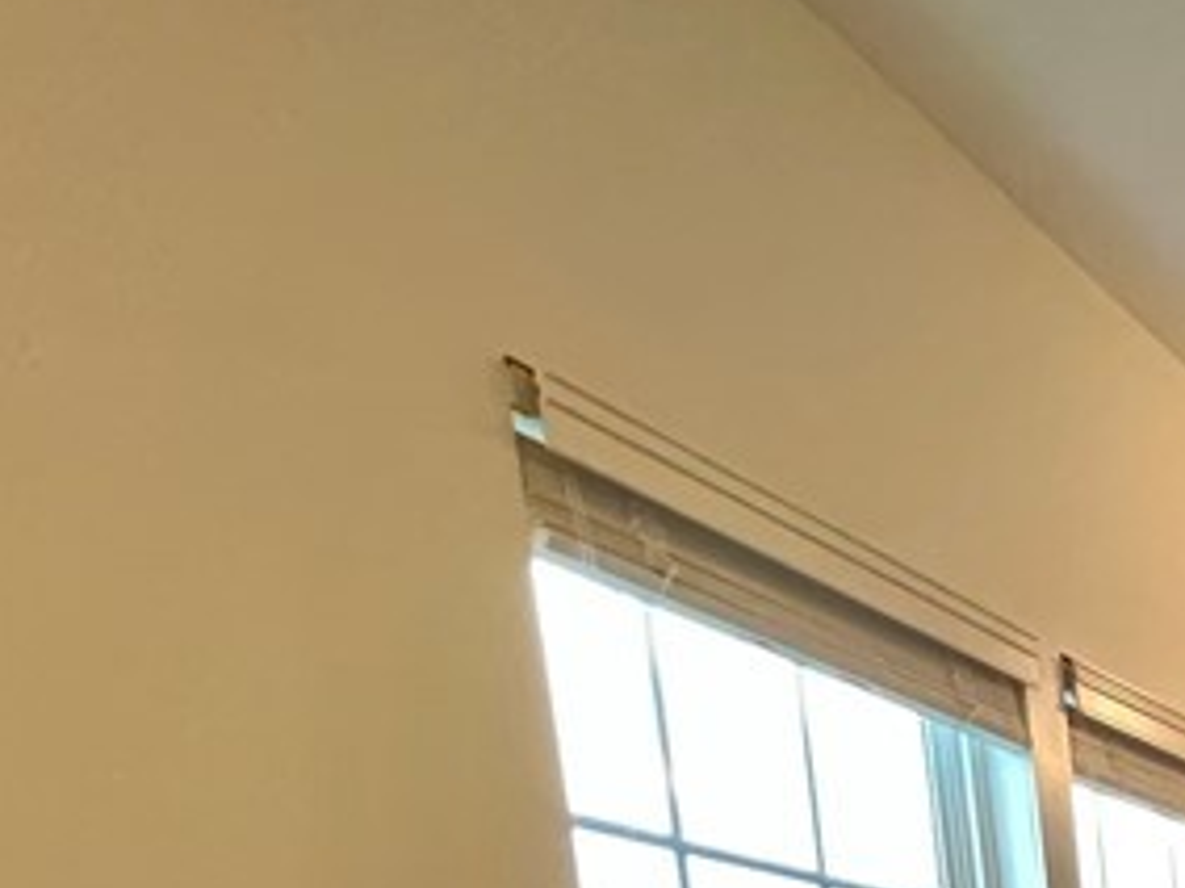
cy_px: 1449
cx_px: 1989
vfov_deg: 22.8
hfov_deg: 24.5
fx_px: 1608
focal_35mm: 47
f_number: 1.8
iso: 800
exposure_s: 1/40
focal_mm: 1.57
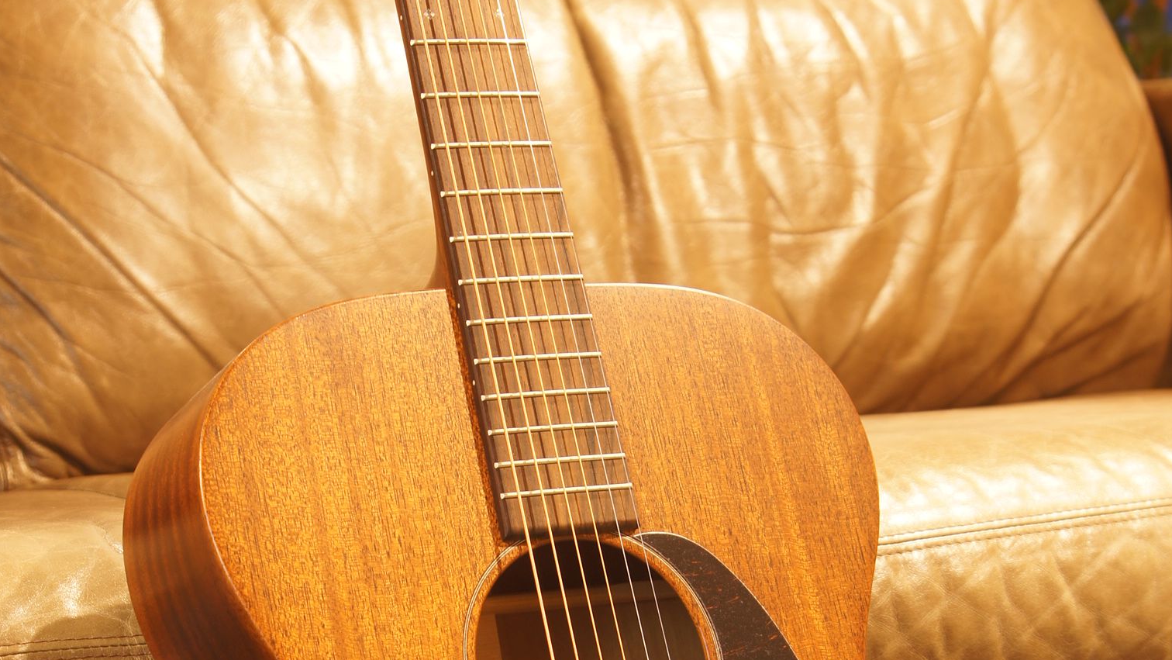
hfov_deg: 22.5
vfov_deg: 12.4
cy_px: 862
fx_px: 2953
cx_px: 586
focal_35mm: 95
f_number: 6.3
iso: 100
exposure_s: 1/5
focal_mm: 40
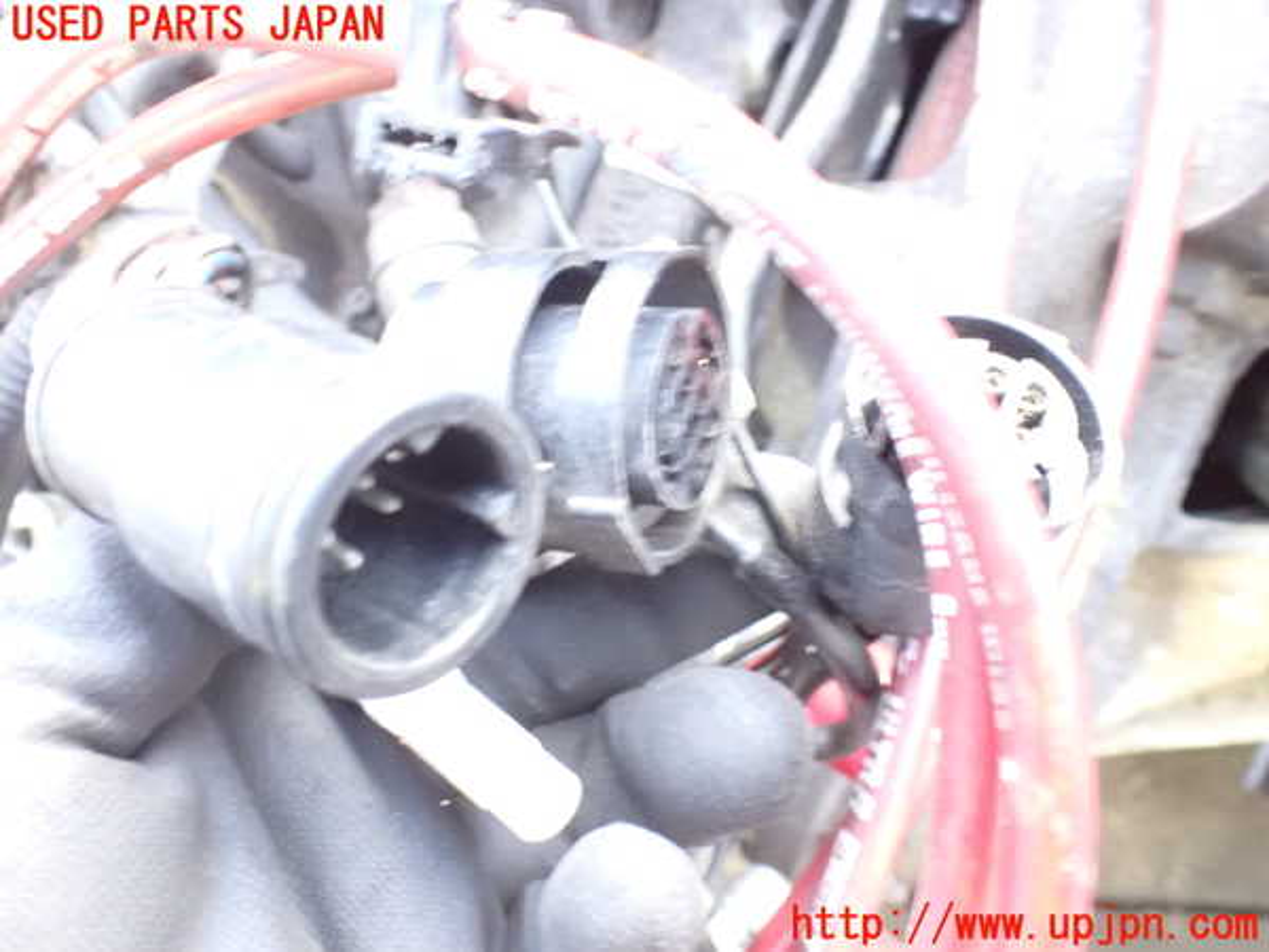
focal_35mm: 30
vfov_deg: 46.8
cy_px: 476
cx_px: 634
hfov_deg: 60.0
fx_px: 1100
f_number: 2.3
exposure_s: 1/13
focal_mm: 5.4
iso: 1600
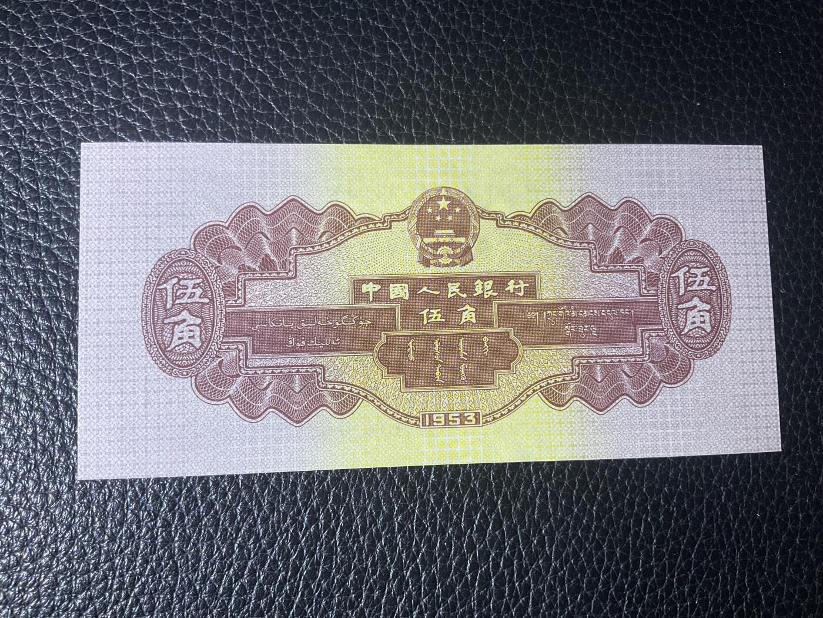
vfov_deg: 48.2
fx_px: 689
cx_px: 412
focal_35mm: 29
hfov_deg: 61.7
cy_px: 309
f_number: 1.8
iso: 64
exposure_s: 1/79
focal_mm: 3
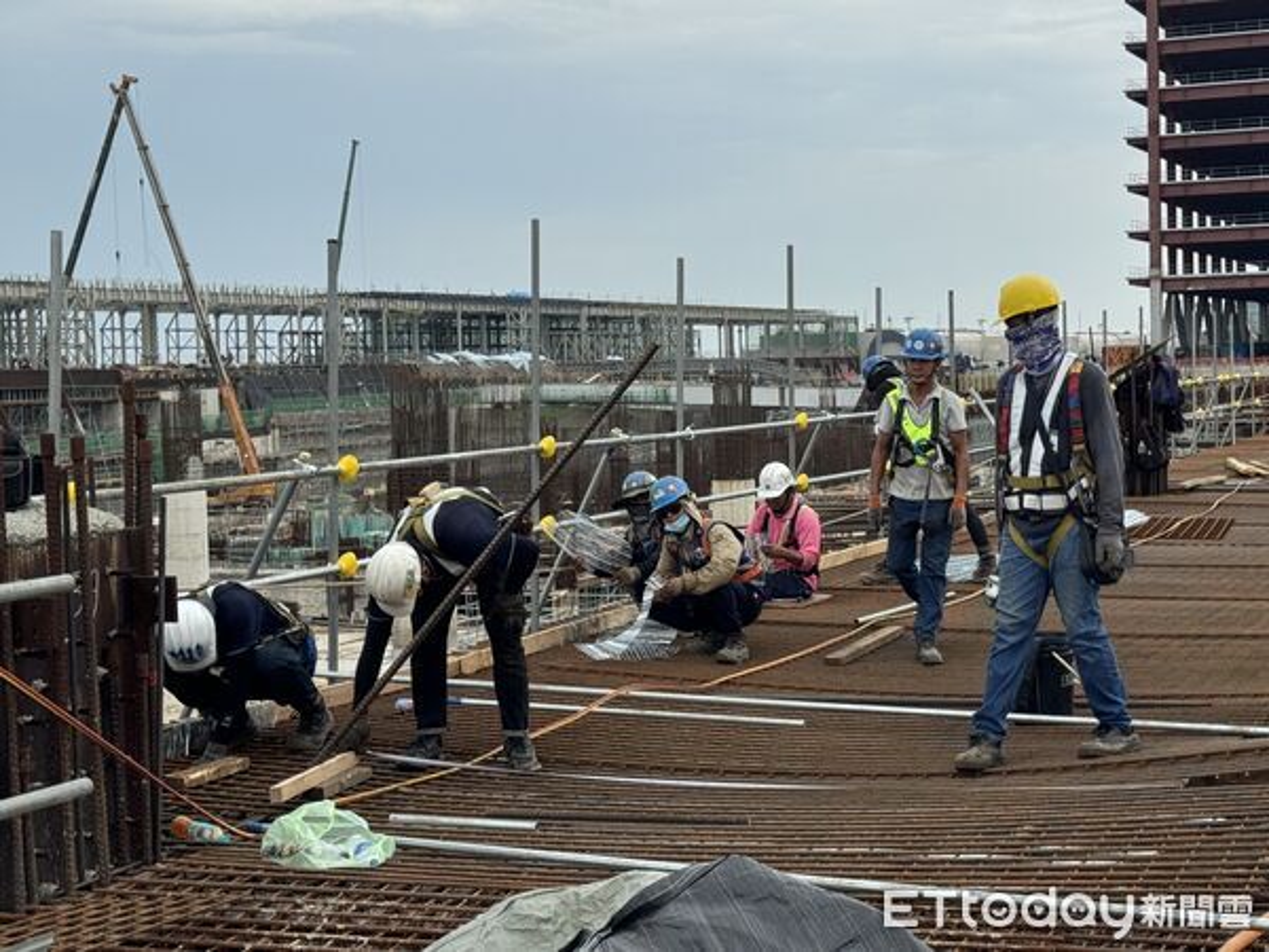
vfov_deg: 30.3
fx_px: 1760
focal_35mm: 48
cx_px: 634
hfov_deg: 39.7
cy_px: 476
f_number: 1.78
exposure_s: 1/3817
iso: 64
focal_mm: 6.76
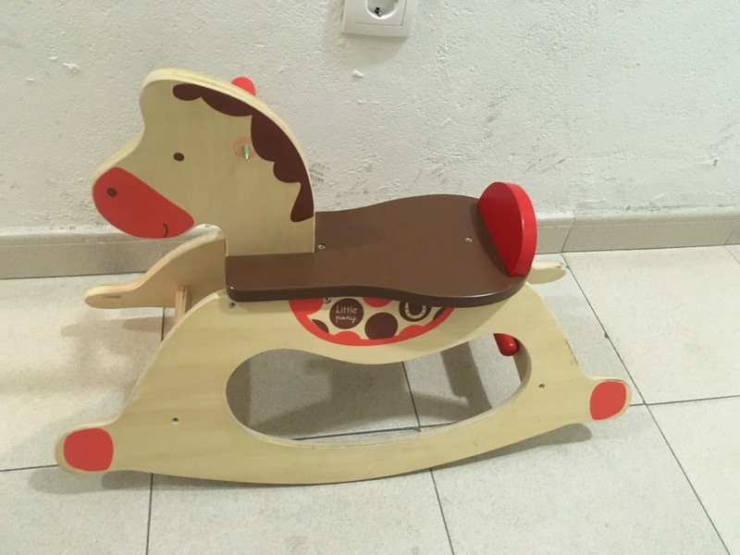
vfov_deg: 48.2
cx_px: 370
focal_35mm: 29
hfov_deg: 61.7
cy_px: 278
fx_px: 620
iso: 200
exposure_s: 1/17
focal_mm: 4.15
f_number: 2.2
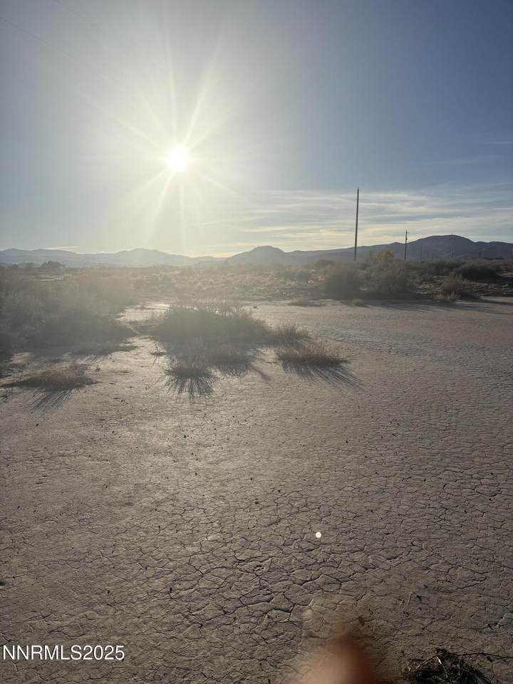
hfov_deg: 53.1
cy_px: 342
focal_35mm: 26
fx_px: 514
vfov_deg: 67.3
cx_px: 256
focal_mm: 5.96
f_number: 1.6
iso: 40
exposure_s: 1/14493
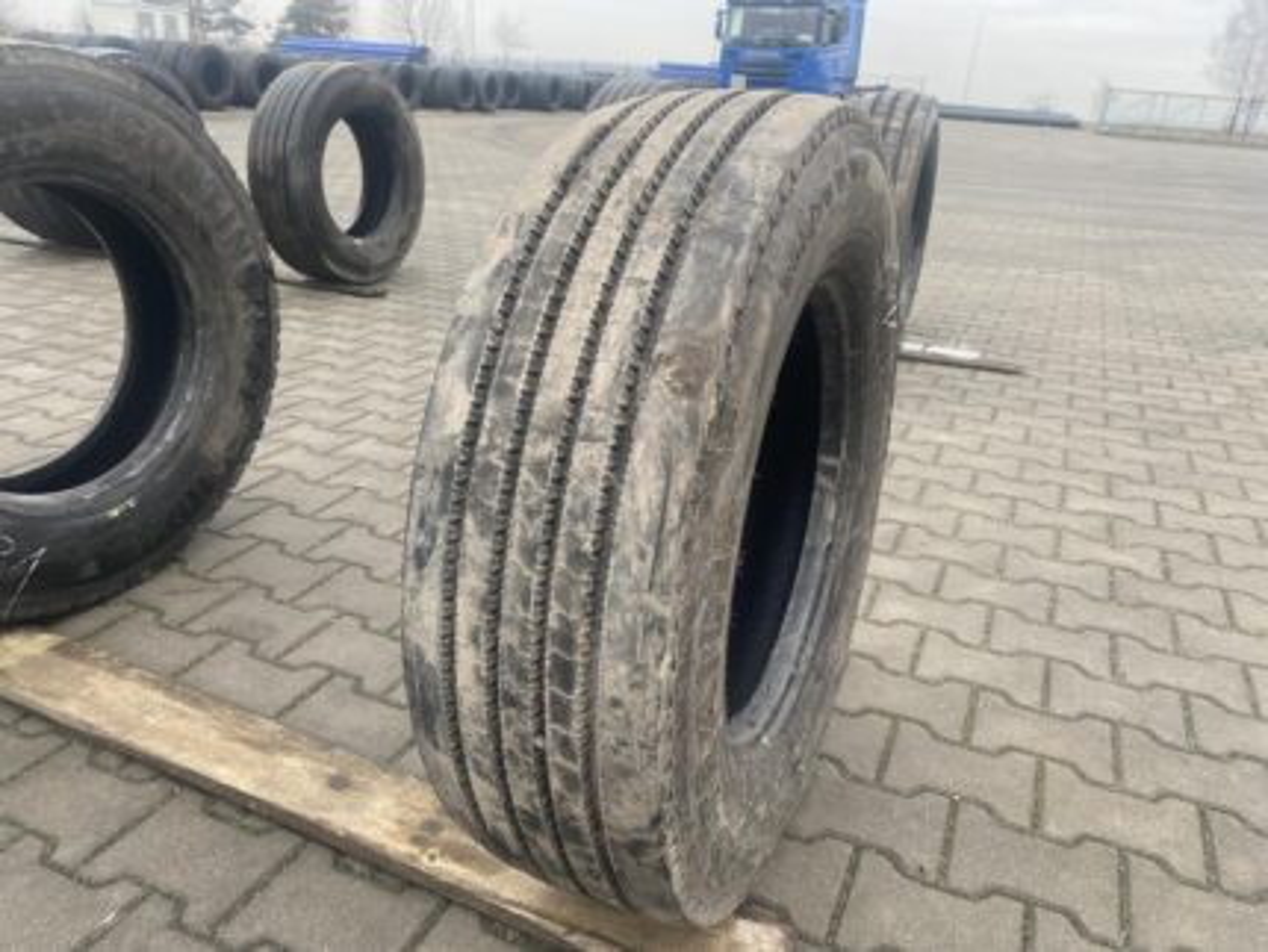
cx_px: 634
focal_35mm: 26
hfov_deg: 67.3
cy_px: 476
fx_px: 953
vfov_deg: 53.1
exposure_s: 1/122
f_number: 1.8
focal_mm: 4.25
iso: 50
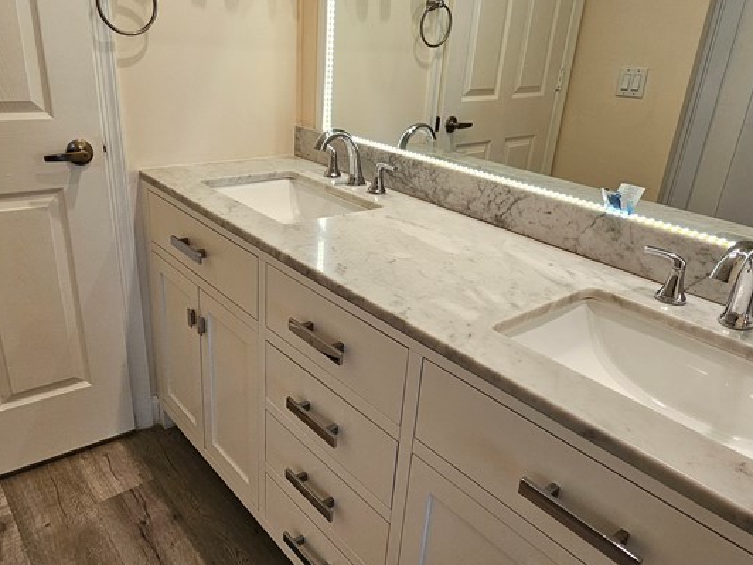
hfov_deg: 69.4
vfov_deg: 54.9
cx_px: 369
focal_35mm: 25
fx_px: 544
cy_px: 287
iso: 160
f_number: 2.2
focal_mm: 2.2
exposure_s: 1/60
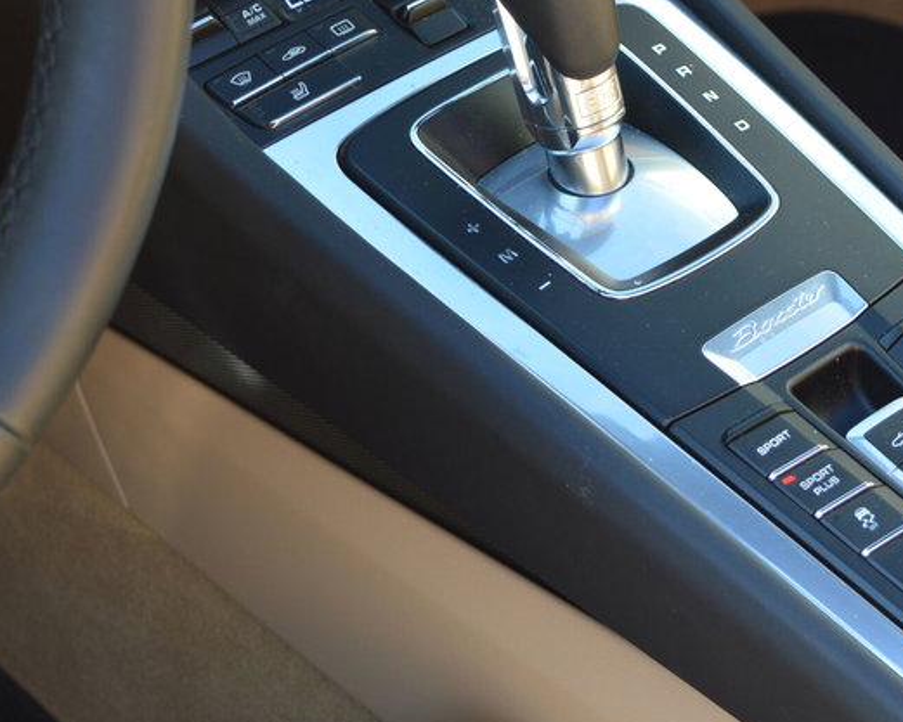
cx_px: 735
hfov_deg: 18.1
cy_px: 243
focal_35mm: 105
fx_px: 2807
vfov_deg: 14.6
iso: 250
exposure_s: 1/125
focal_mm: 38
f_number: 5.6
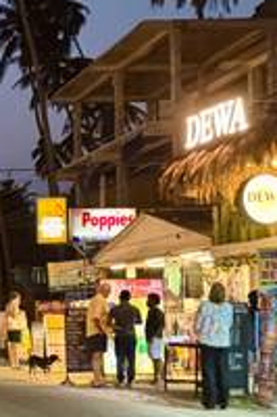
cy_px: 175
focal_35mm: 60
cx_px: -152
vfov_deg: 33.4
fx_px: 694
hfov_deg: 19.4
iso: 640
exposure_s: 1/33
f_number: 1.78
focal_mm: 6.76
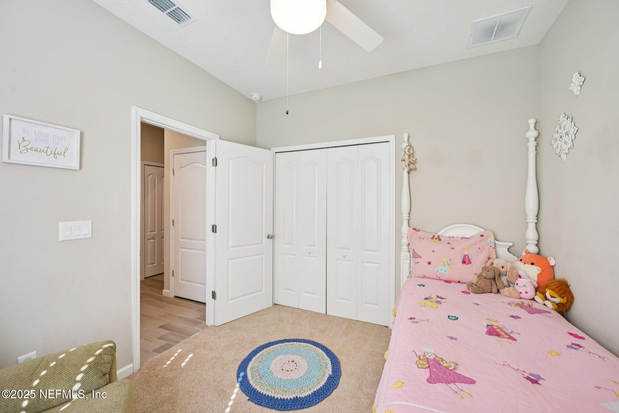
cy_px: 206
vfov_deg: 81.2
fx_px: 241
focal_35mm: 14
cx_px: 310
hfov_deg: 104.3
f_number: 8
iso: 220
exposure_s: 1/15
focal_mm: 14
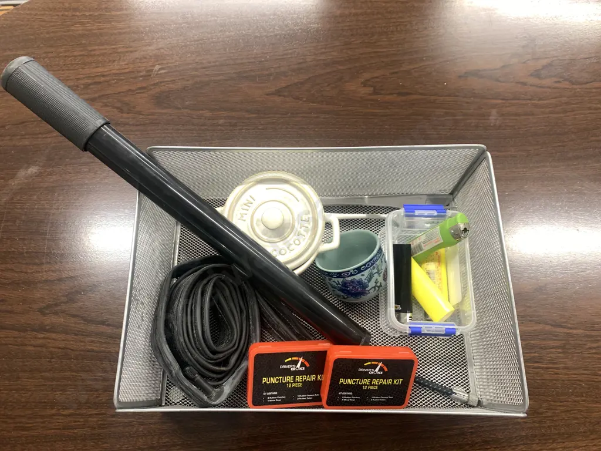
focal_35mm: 26
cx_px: 300
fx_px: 451
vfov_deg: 53.1
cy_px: 226
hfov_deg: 67.3
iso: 100
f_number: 1.8
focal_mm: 4.25
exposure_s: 1/50
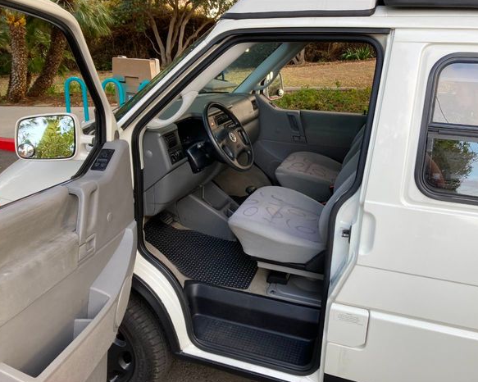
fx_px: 424
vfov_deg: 48.5
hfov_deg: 58.8
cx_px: 251
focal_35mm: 30
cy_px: 189
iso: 50
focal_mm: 3.99
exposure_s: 1/121
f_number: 1.8
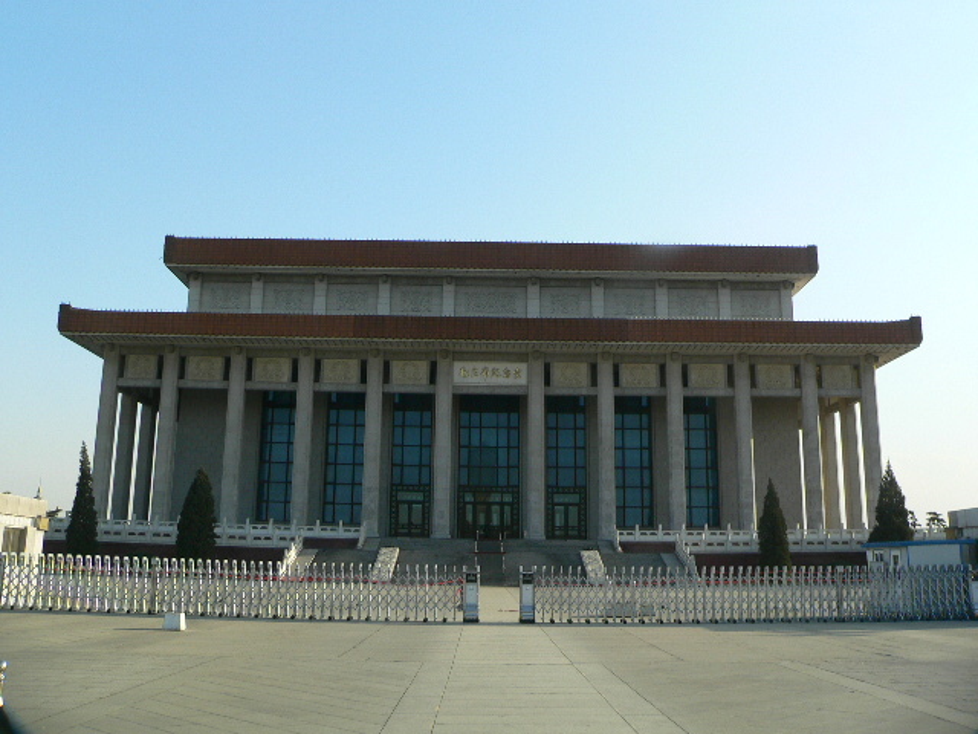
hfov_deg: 51.4
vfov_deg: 39.7
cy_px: 367
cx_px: 489
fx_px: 1017
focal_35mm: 36
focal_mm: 6
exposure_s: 1/400
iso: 80
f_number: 4
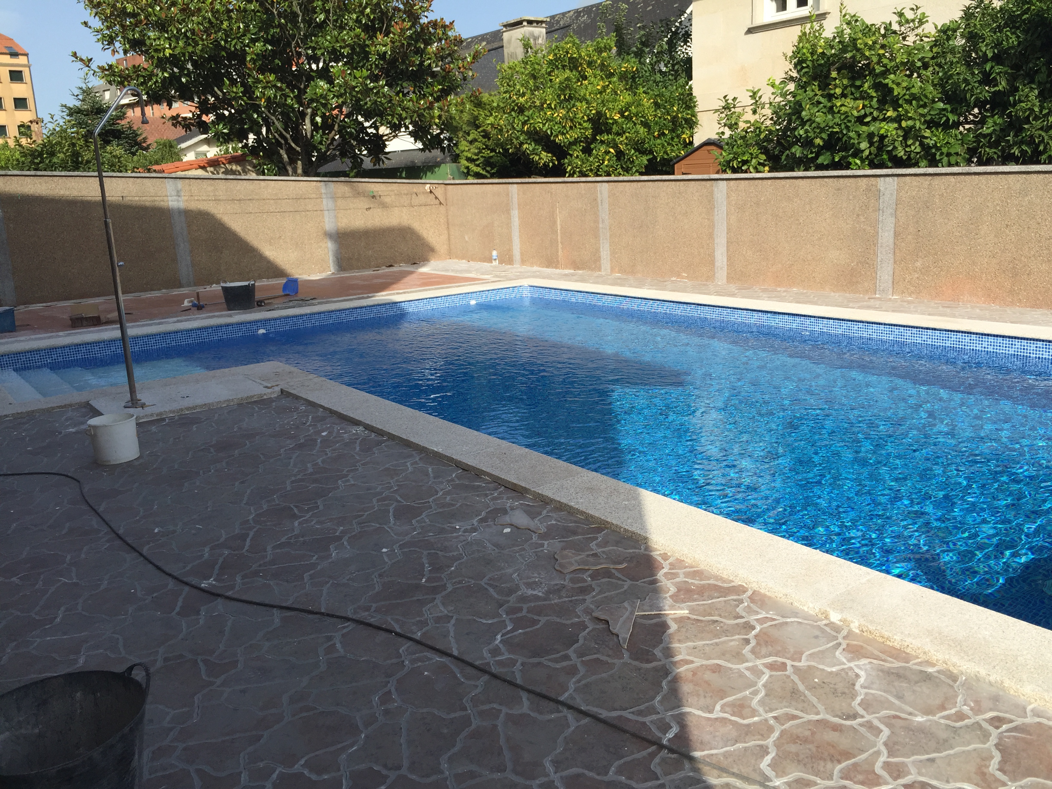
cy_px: 394
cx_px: 526
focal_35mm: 29
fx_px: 881
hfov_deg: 61.7
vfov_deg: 48.2
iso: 32
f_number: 2.2
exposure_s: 1/1582
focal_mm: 4.15
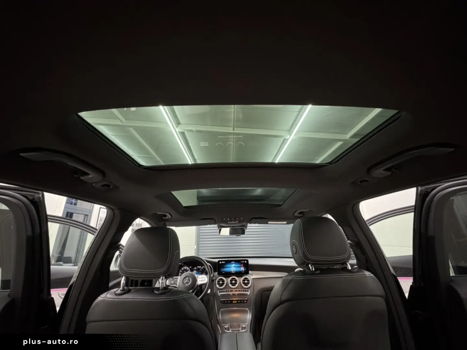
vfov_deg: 85.7
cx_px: 234
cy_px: 175
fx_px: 189
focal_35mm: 14
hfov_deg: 102.1
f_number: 2.2
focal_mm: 2.22
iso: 1000
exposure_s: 1/33
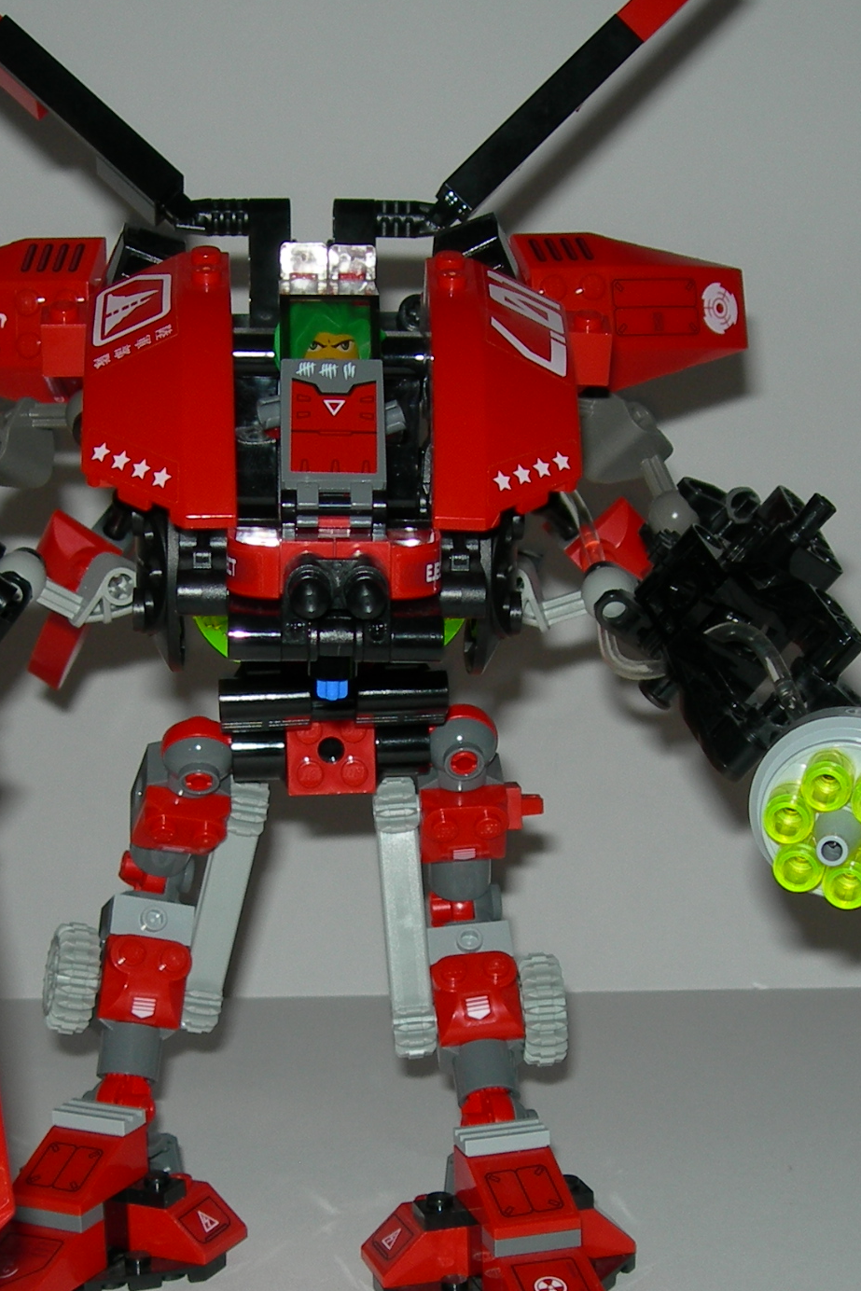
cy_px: 789
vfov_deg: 27.3
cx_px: 357
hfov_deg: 18.4
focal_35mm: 74
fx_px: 2654
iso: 50
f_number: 2.8
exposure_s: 1/60.1
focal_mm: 7.8
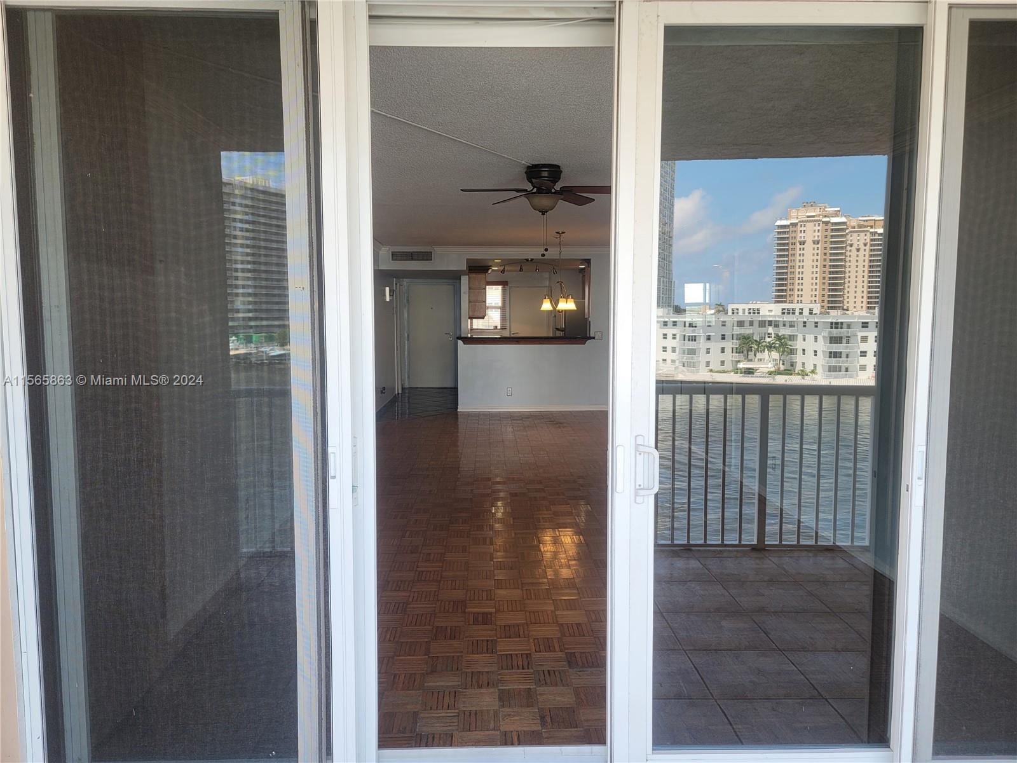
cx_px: 508
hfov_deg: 69.4
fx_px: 734
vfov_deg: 54.9
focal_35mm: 25
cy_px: 382
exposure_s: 1/120
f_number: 1.8
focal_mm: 7
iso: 40
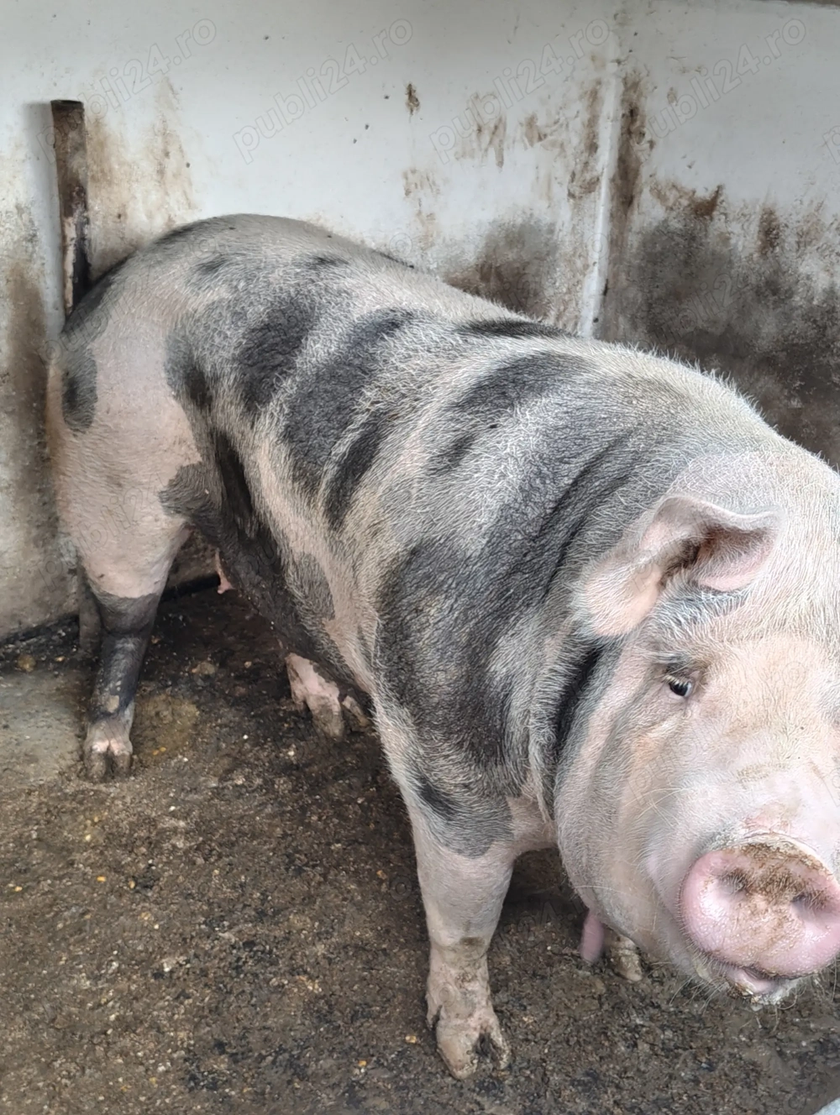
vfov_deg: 40.4
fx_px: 1517
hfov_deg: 31.0
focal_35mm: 47
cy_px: 558
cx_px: 420
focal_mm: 5.56
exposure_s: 1/50
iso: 122
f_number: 1.88
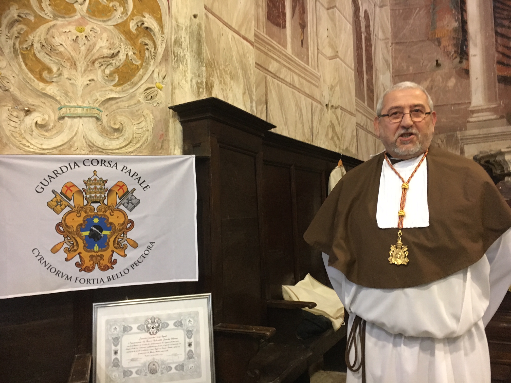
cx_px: 256
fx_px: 428
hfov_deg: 61.7
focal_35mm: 29
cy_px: 192
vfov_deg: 48.2
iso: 400
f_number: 2.2
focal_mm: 4.15
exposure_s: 1/17
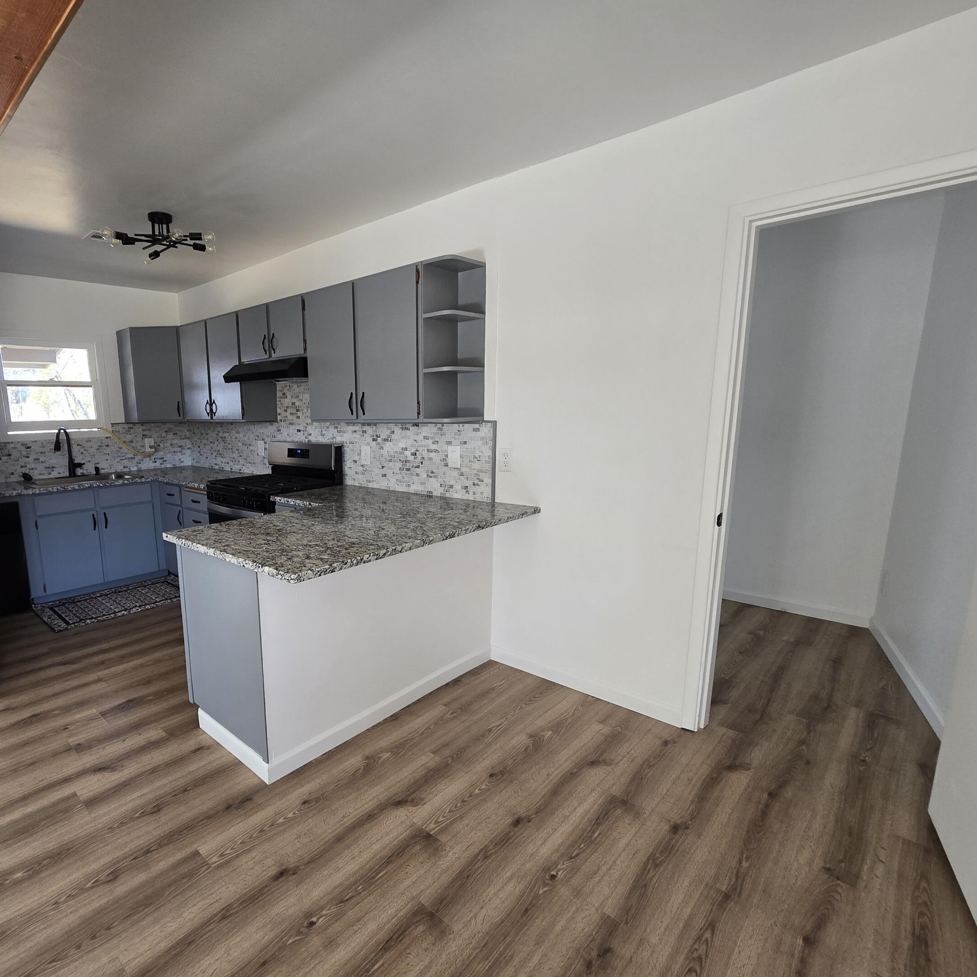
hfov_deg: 85.2
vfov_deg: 87.4
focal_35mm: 16
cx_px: 349
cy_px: 502
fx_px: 511
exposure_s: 1/60
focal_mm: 2.2
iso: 160
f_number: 2.2
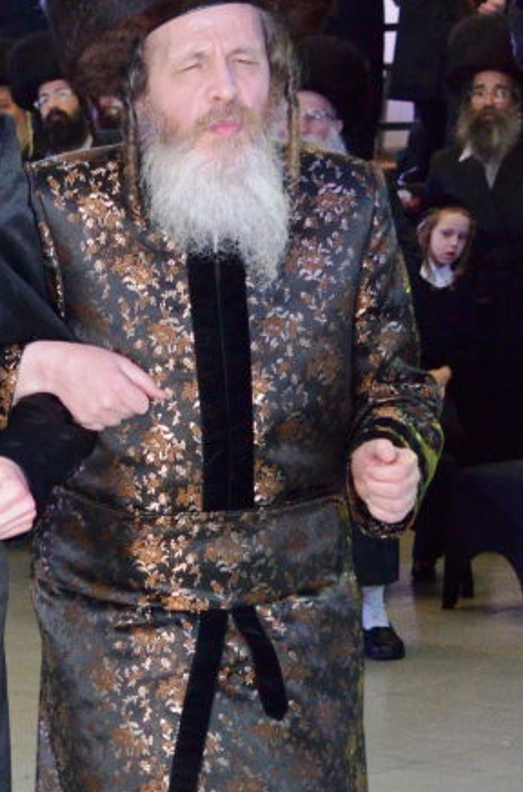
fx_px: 2939
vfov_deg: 15.3
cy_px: 598
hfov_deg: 10.1
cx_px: 15
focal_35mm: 134
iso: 1250
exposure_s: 1/160
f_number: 4.8
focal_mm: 38
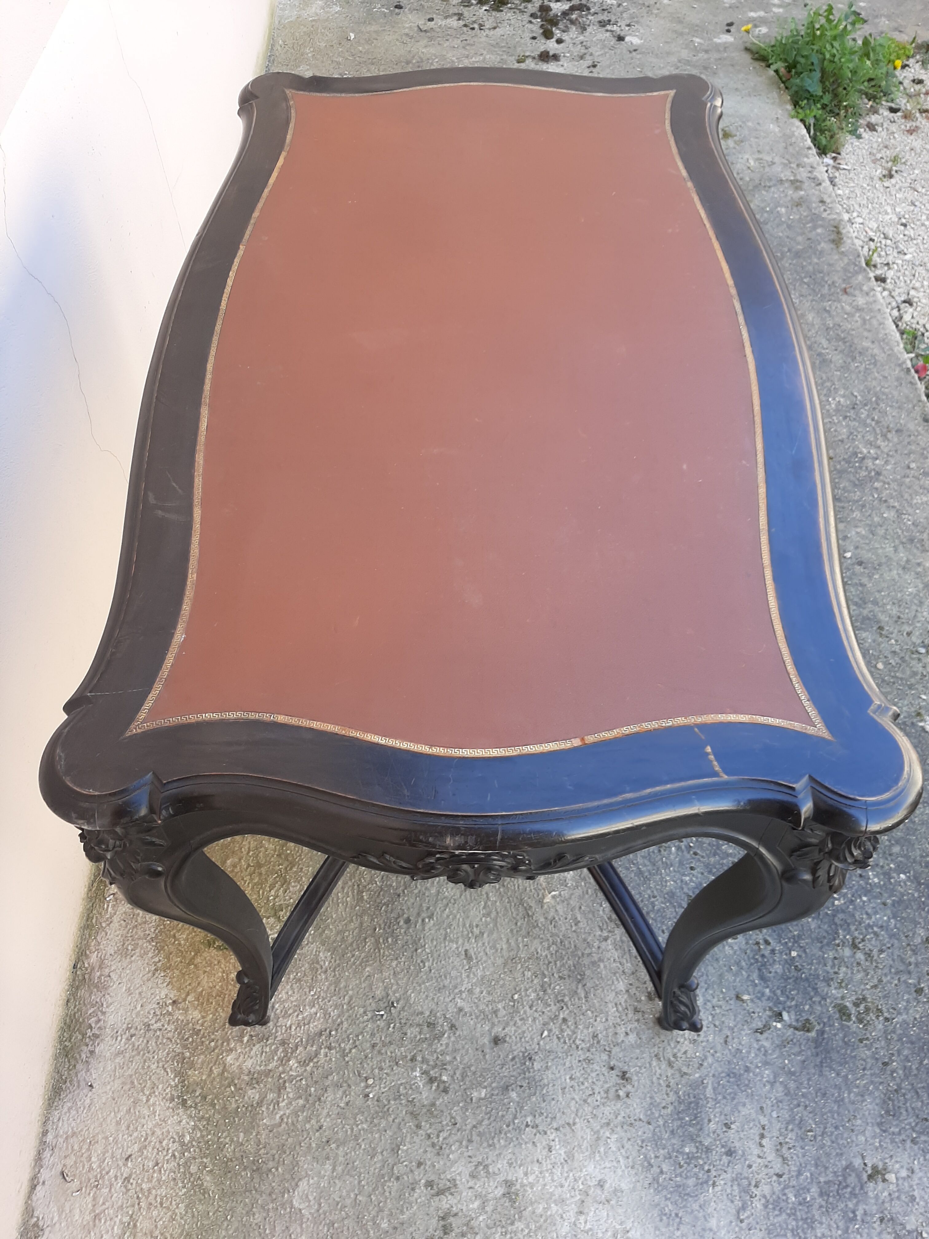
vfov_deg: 67.3
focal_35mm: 26
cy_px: 620
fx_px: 930
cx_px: 464
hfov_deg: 53.1
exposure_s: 1/170
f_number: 1.7
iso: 40
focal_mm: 3.93
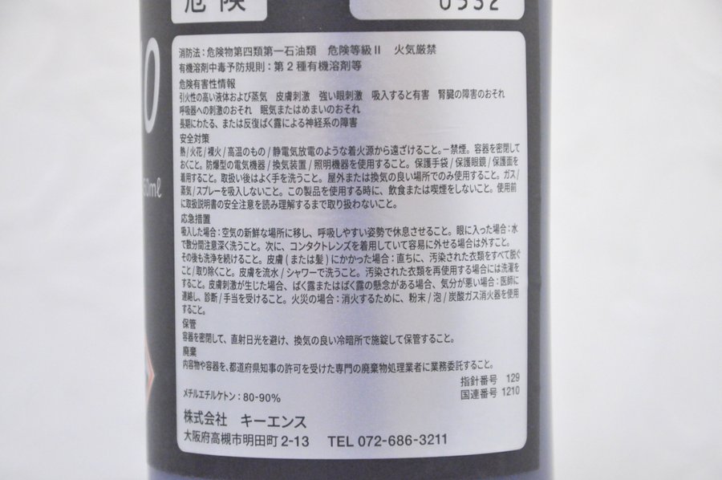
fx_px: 3155
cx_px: 361
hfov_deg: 13.1
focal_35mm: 158
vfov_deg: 8.7
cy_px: 240
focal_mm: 105
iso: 3200
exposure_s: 1/100
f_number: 10
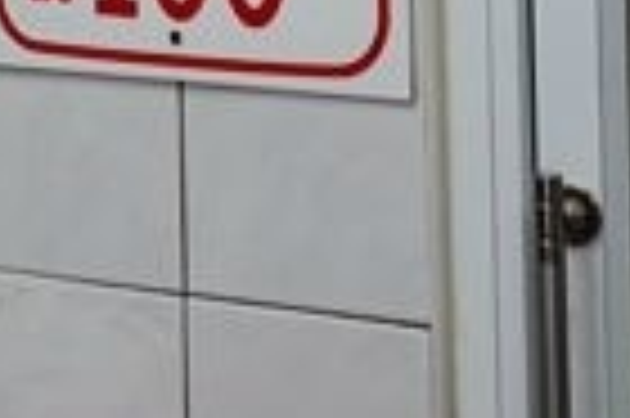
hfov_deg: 11.1
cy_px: -492
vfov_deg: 7.2
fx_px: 3164
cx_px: -220
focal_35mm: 181
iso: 125
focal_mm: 14.4
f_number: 3.5
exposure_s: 1/50
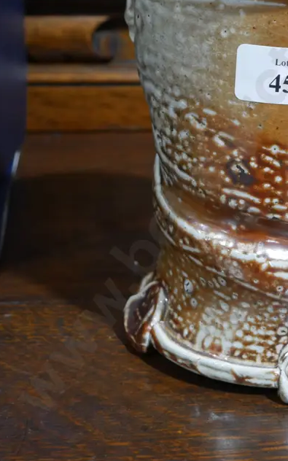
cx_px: 253
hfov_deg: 16.3
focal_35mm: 79
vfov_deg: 25.8
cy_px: 111
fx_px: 992
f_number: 5.1
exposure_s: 1/60
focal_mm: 23
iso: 1250
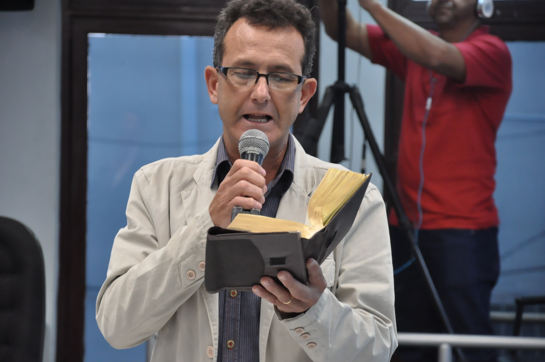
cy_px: 181
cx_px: 272
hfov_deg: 13.1
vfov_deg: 8.7
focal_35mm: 158
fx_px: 2381
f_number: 5.6
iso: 2000
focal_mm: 105
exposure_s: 1/125
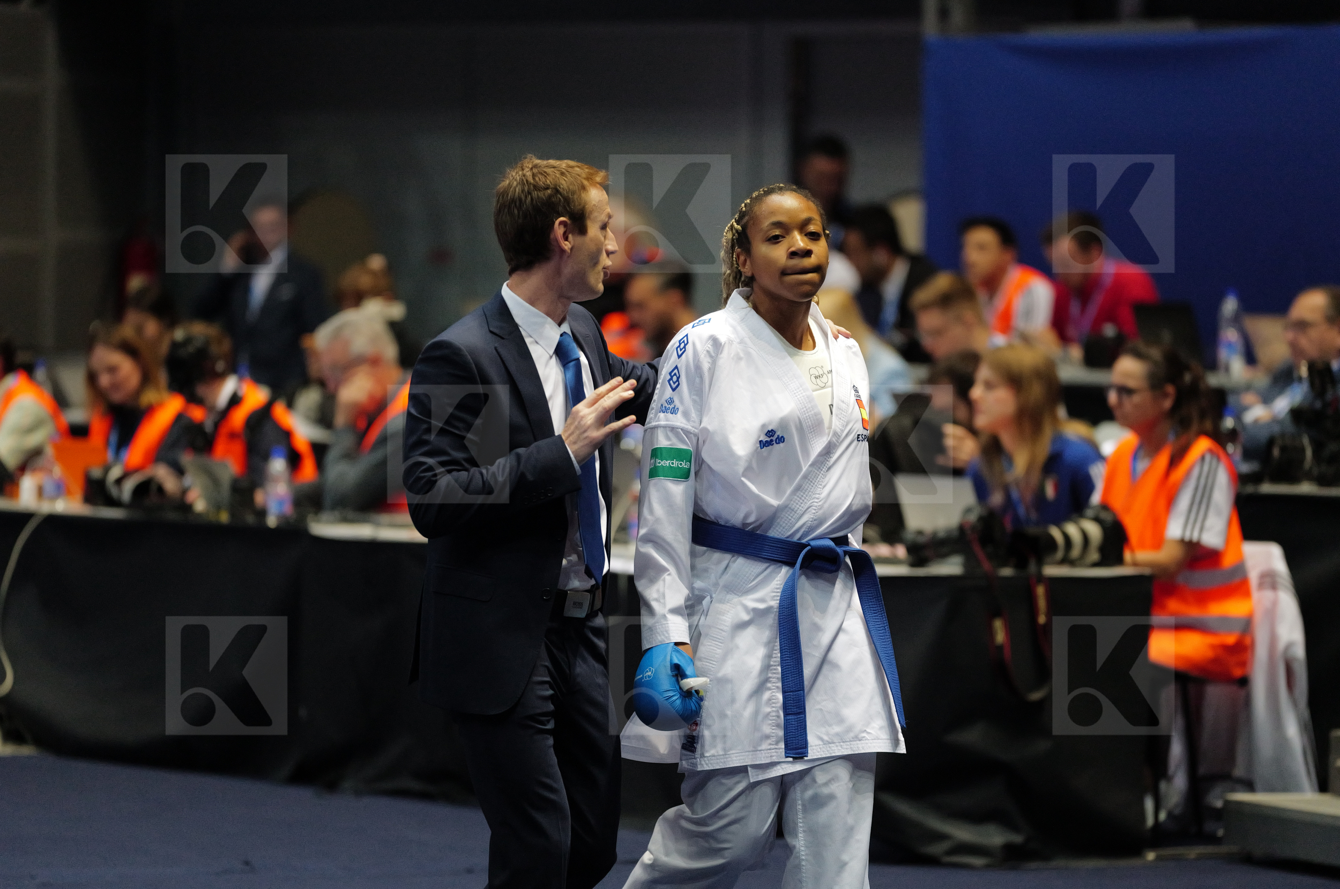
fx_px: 7432
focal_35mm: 200
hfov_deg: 10.3
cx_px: 670
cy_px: 444
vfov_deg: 6.8
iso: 6400
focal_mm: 200
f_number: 2.8
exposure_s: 1/1000
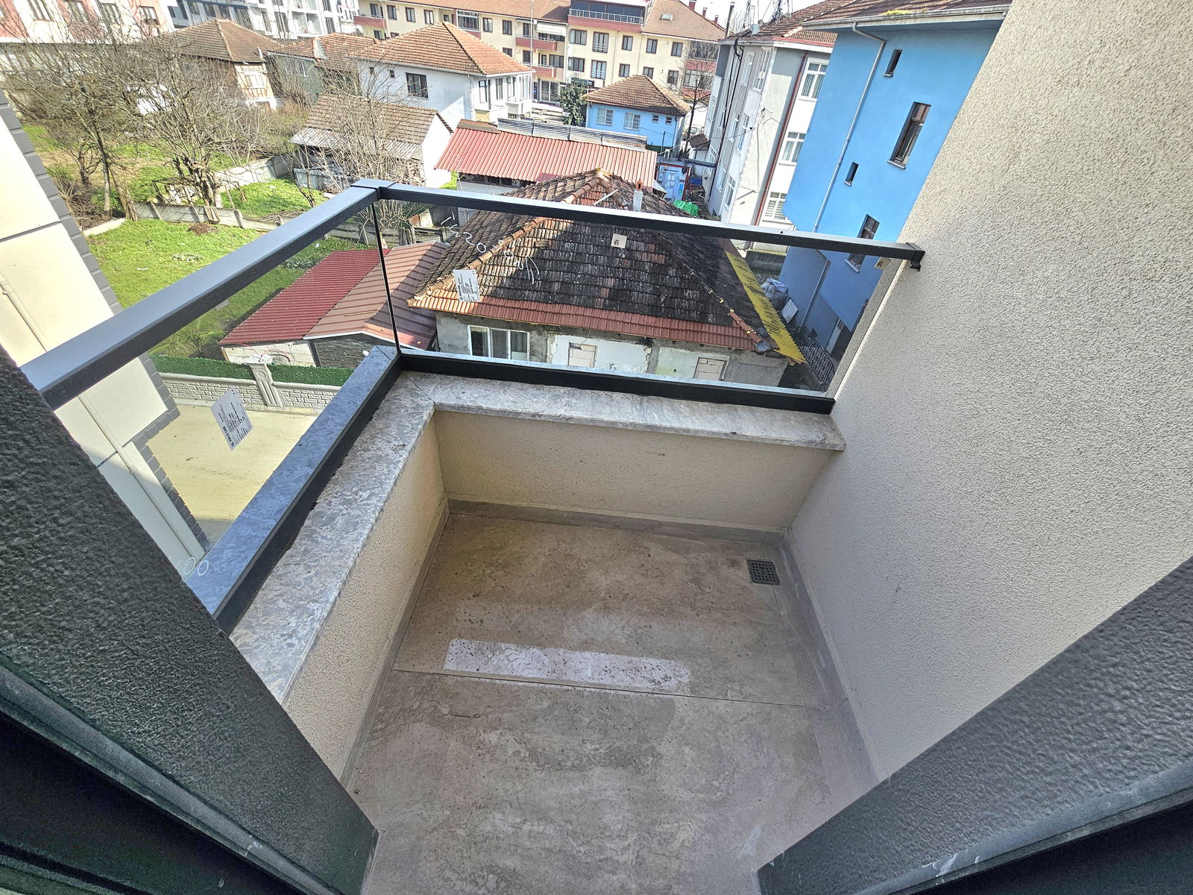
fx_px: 448
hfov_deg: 106.2
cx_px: 596
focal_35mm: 13
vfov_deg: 89.9
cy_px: 448
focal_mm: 2.2
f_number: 2.2
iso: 50
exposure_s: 1/526
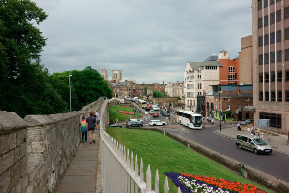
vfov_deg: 46.4
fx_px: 225
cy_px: 96
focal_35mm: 28
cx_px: 144
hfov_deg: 65.5
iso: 125
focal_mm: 10.4
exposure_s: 1/125
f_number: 5.6
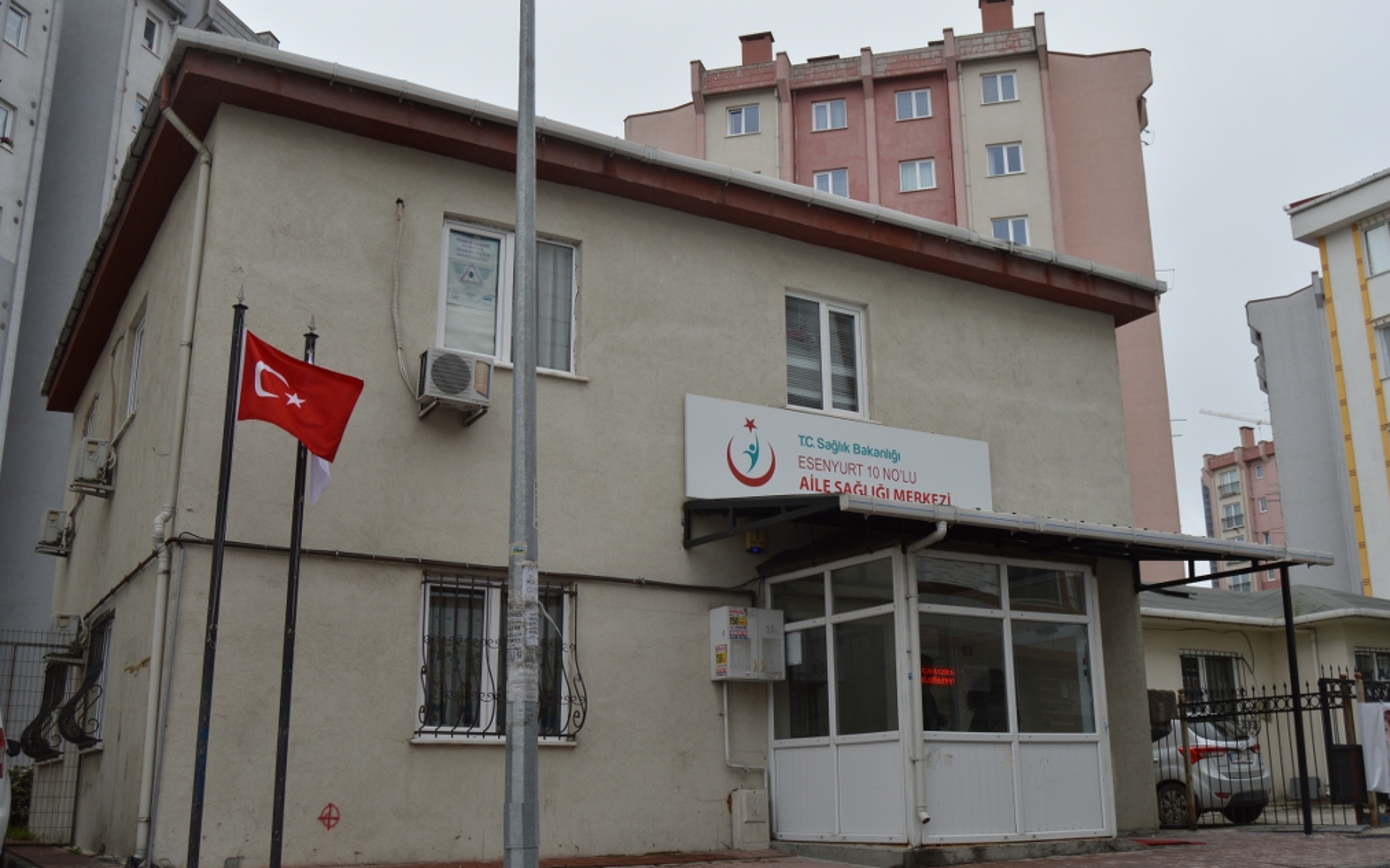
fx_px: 1345
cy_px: 437
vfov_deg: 35.8
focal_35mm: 36
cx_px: 690
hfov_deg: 54.6
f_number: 5.6
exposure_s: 1/160
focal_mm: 23
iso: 100
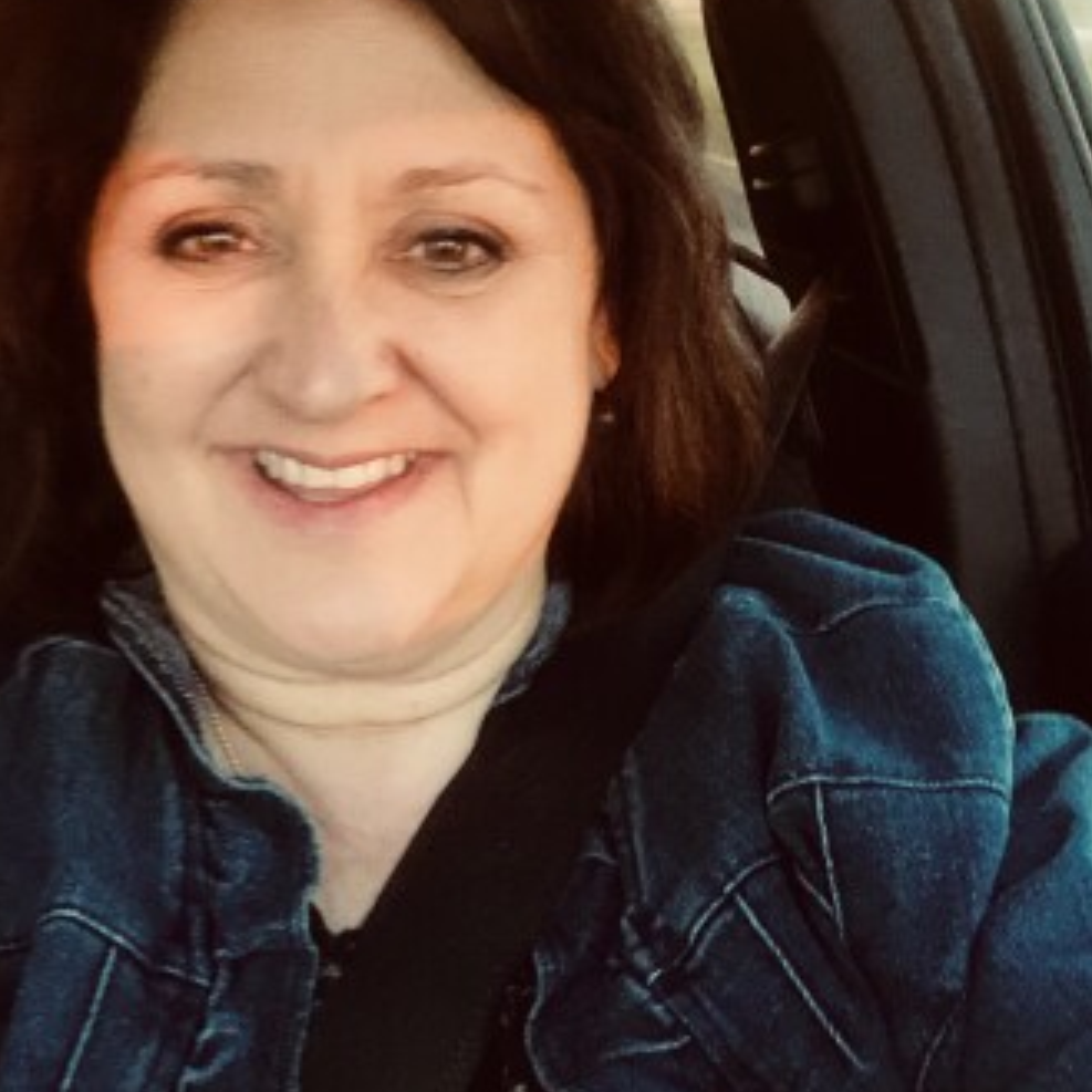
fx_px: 1535
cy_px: 302
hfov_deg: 39.1
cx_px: 500
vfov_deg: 38.4
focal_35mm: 43
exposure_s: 1/50
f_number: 2.2
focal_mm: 2.87
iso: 400
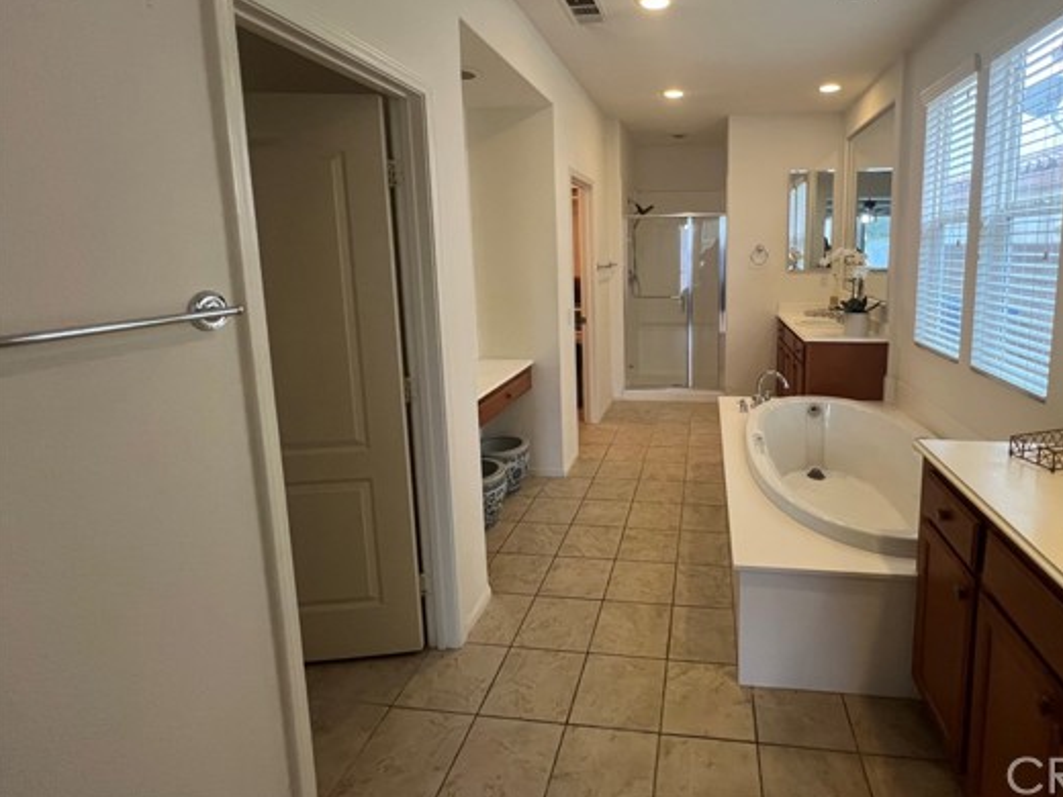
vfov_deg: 77.1
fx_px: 491
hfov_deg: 93.0
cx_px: 650
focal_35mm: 16
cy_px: 315
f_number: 1.8
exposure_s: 1/60
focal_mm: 1.57
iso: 320
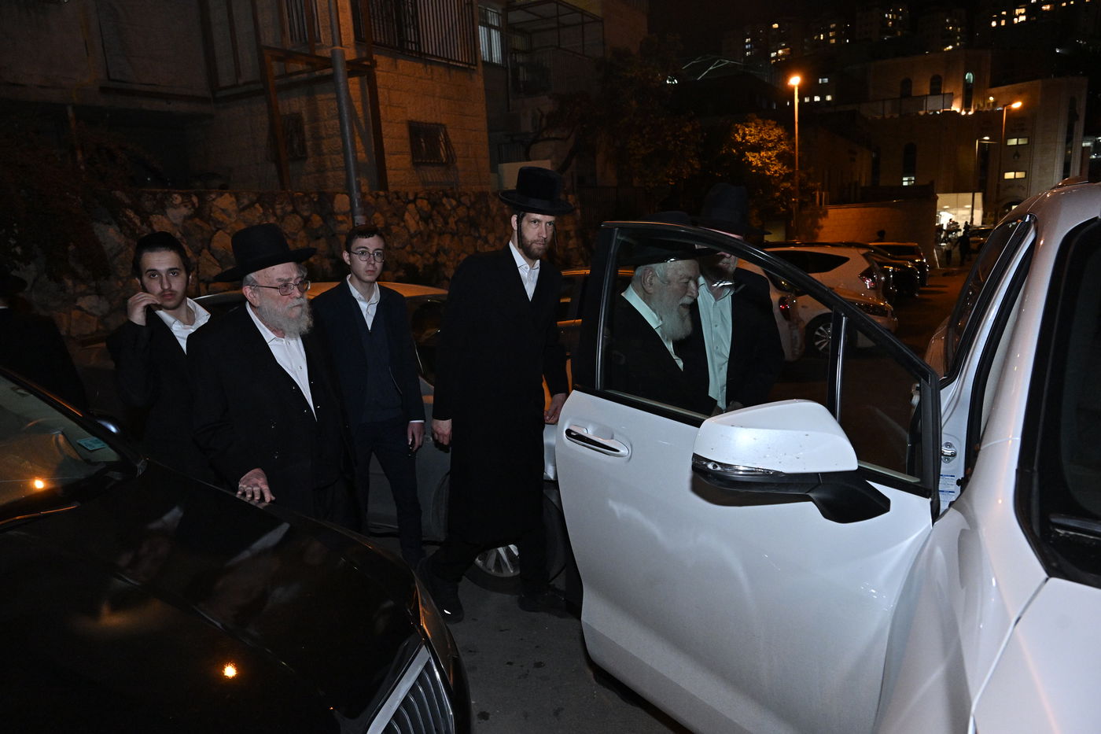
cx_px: 550
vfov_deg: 53.1
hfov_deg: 73.8
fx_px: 734
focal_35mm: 24
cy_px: 367
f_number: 5.6
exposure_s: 1/200
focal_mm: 24
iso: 4000
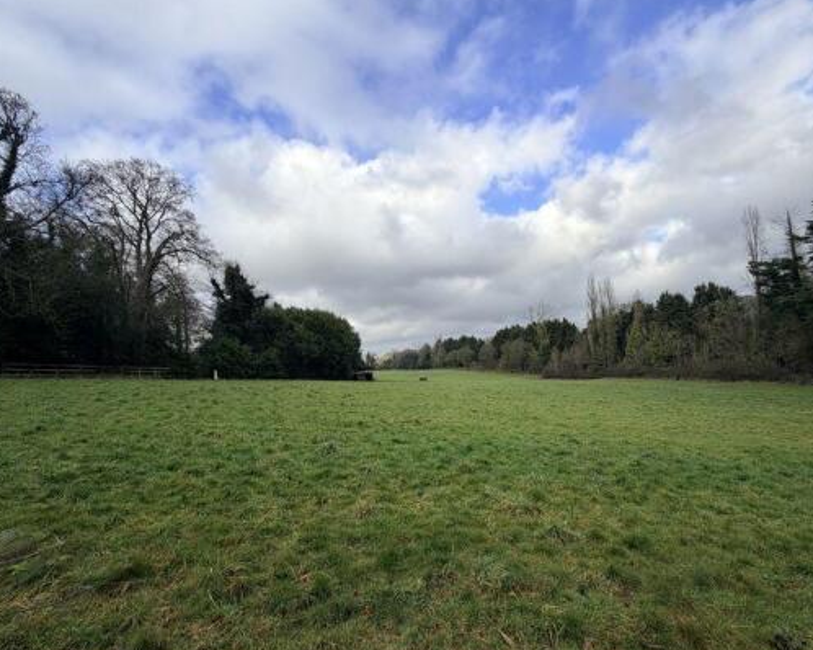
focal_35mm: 16
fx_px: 385
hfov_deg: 93.0
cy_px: 345
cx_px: 438
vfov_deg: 80.2
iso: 32
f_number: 2.2
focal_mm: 2.22
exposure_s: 1/770
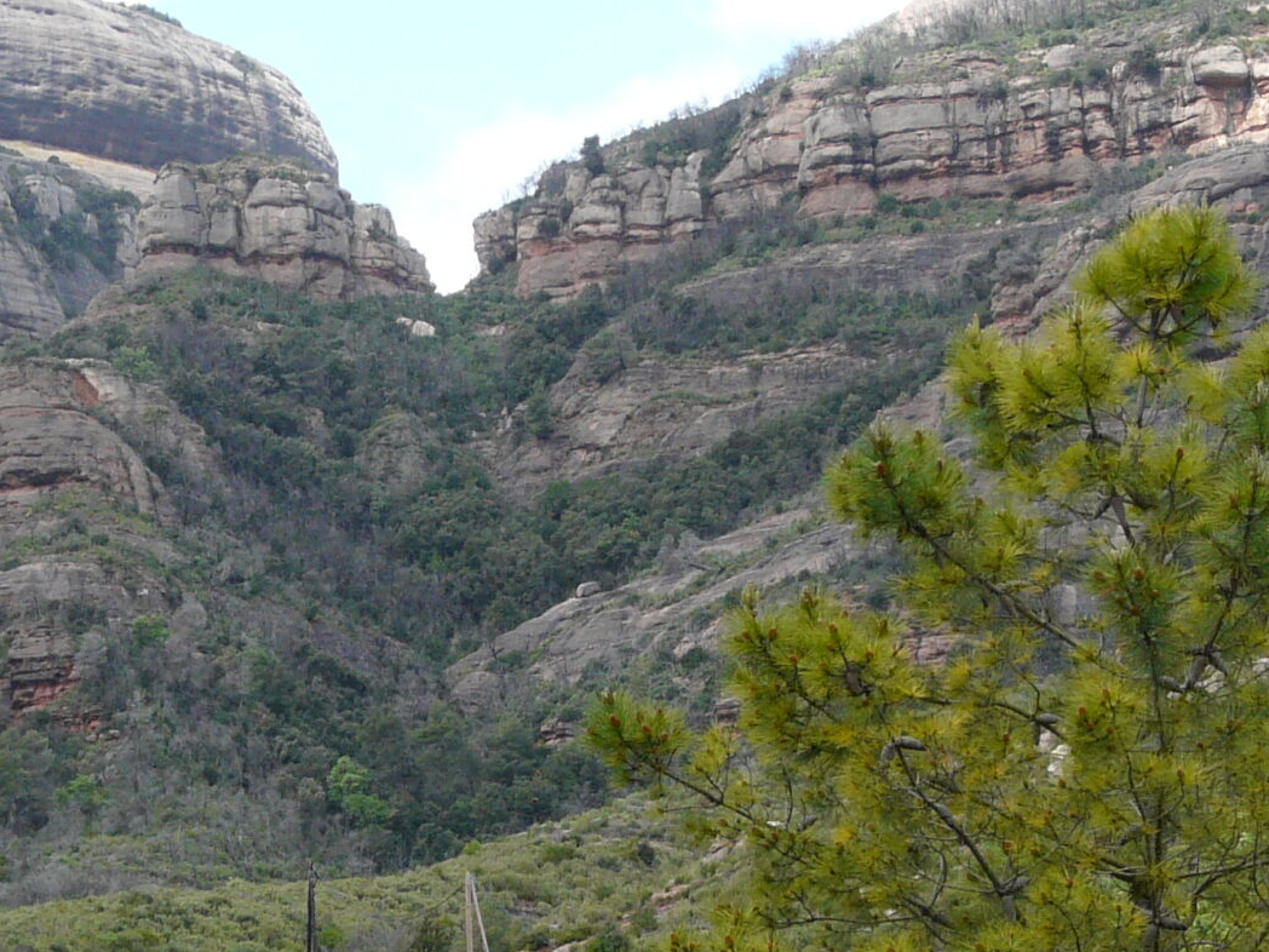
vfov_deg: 9.9
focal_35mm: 149
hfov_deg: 13.2
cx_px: 429
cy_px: 658
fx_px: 5462
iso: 100
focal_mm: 10
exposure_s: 1/250
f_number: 4.5
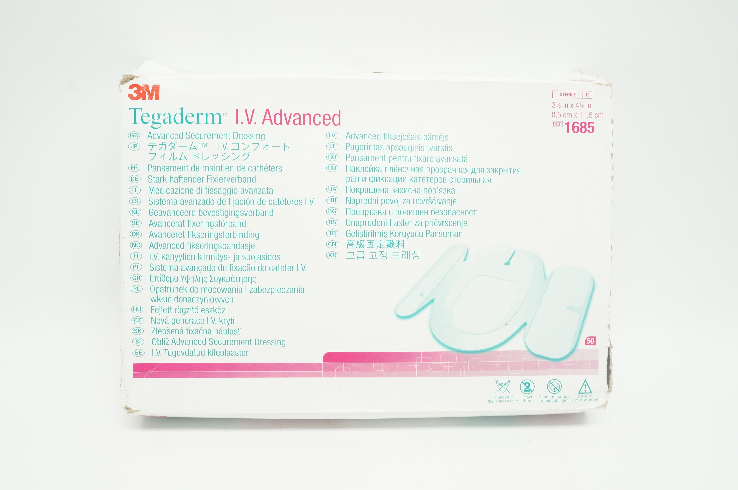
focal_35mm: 32
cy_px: 245
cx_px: 369
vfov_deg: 41.6
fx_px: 645
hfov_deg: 59.5
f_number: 10
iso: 400
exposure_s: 1/15
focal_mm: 21
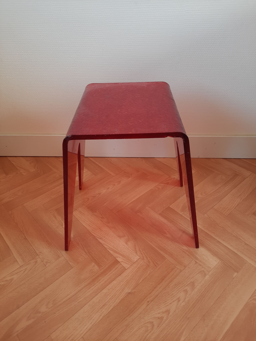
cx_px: 128
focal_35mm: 25
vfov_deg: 69.4
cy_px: 170
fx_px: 247
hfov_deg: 54.9
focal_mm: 4.6
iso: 80
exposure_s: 1/50
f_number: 2
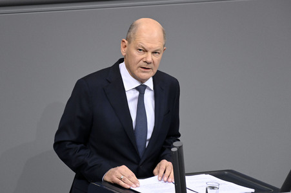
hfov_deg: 4.5
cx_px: 146
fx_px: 3716
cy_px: 96
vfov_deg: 3.0
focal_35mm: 460
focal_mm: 460
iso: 10000
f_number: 5.6
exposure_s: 1/400
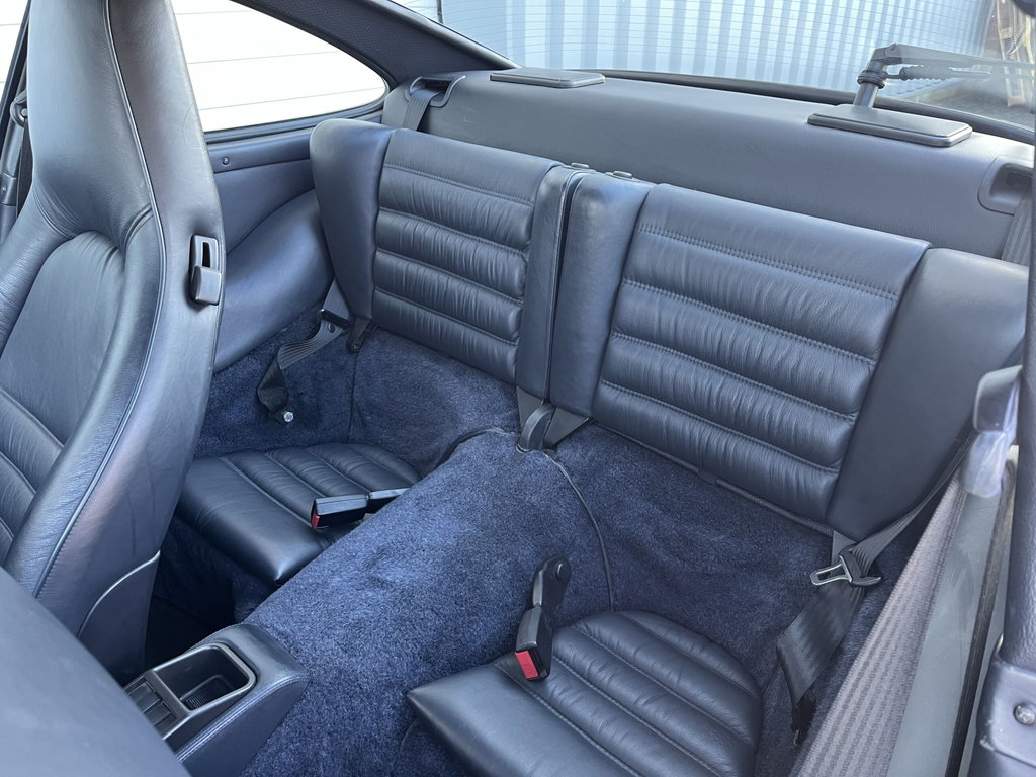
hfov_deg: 67.3
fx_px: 778
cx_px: 518
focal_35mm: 26
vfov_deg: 53.1
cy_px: 388
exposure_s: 1/75
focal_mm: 5.1
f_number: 1.6
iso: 125
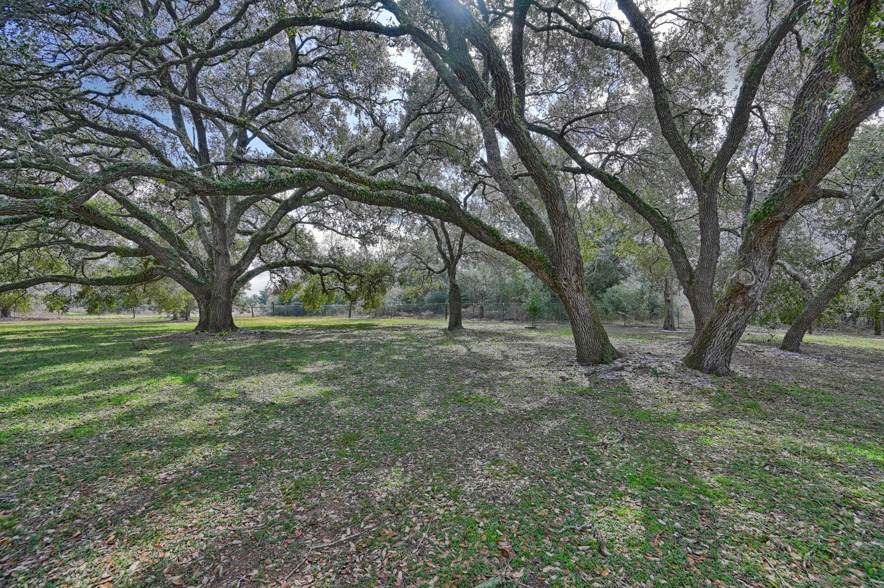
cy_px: 311
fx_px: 368
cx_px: 451
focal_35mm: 15
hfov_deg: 100.4
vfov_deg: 77.2
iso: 100
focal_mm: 14
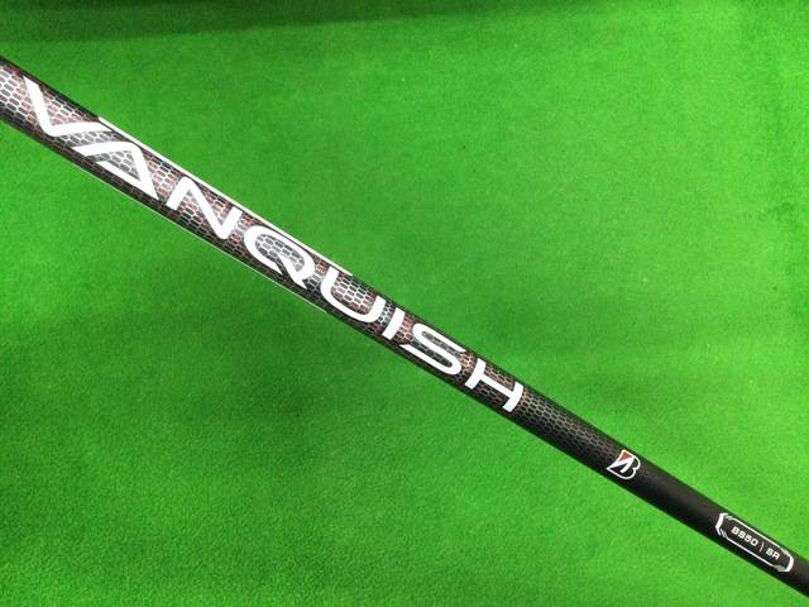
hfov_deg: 58.4
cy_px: 304
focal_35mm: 31
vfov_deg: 45.4
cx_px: 404
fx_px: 724
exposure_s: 1/30
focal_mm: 3.3
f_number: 2.4
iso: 250
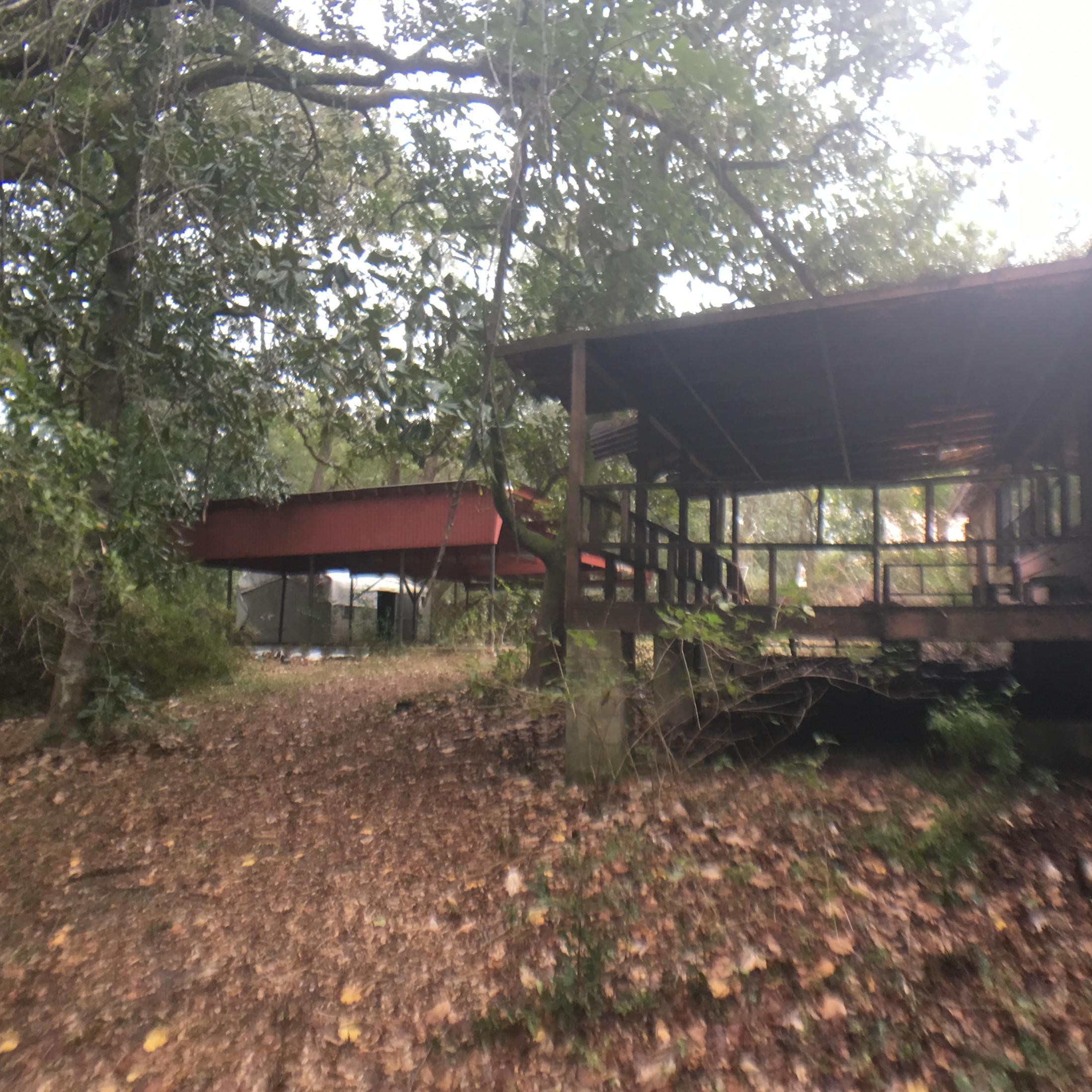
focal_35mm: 35
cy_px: 556
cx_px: 682
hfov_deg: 46.8
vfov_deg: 47.2
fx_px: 1249
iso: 25
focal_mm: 4.15
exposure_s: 1/15
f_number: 2.2
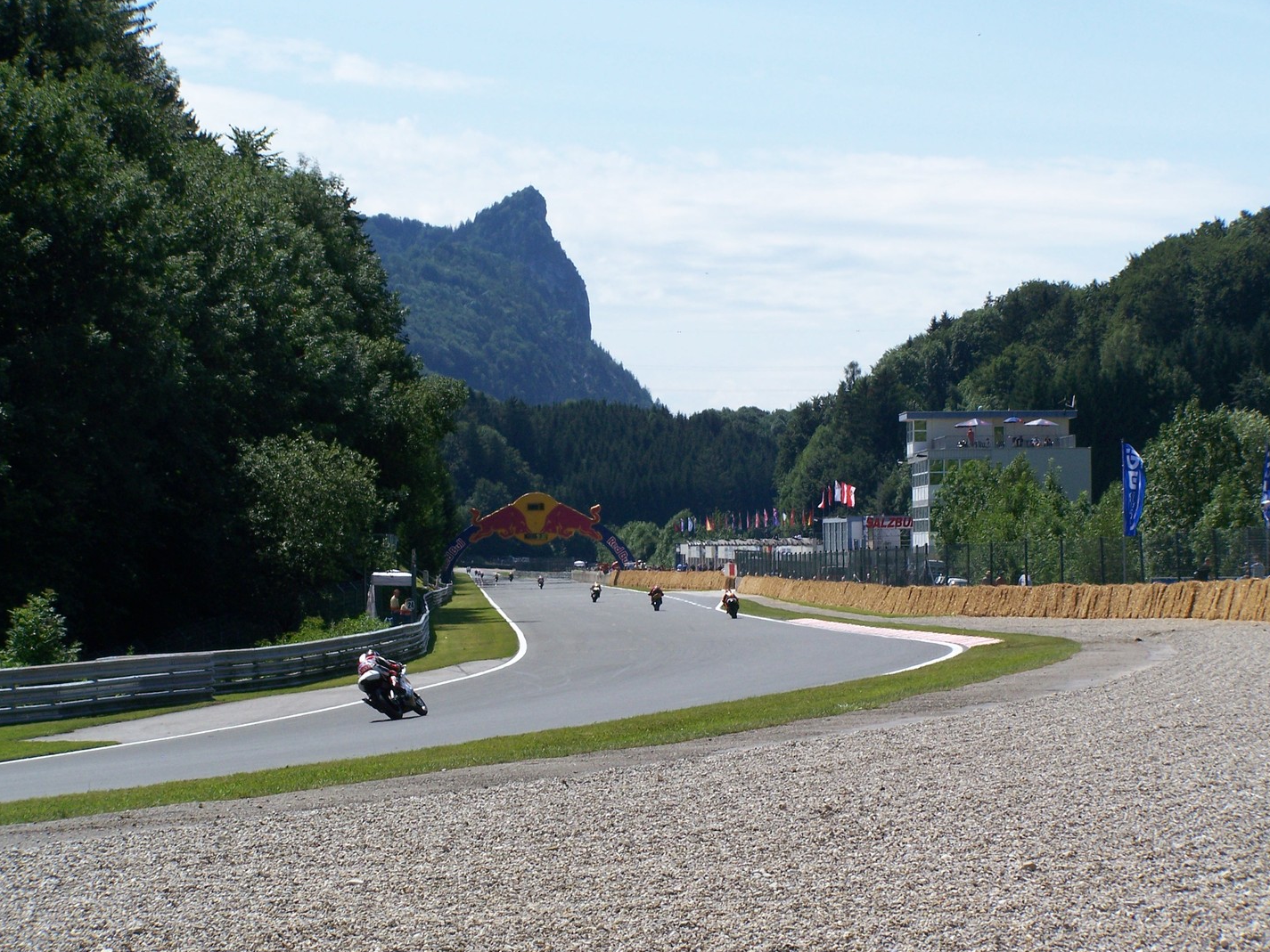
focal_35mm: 106
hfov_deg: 18.5
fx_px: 3889
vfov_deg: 14.0
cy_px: 476
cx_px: 637
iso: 100
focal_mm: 17.5
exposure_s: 1/800
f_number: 6.3
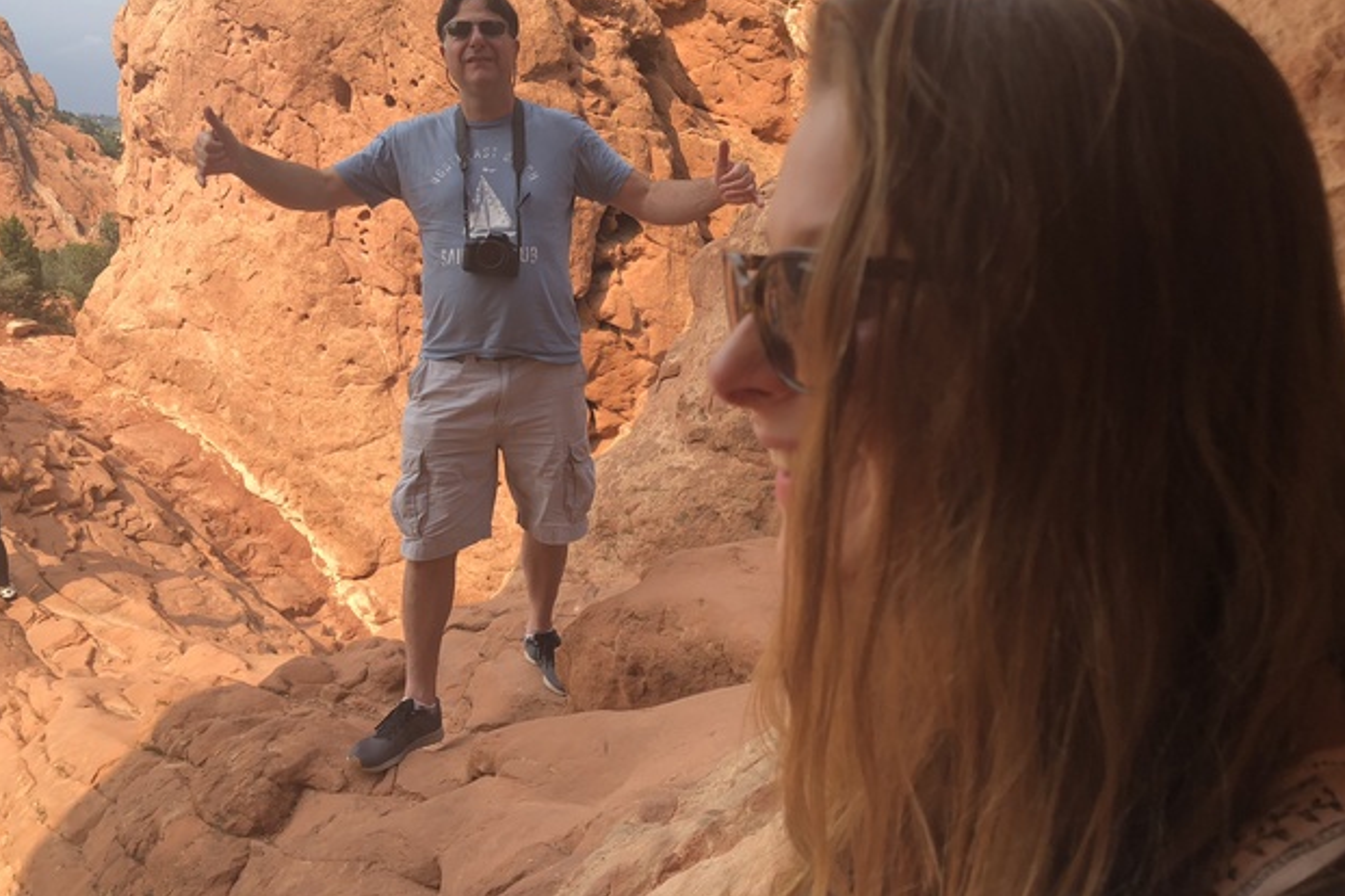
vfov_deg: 43.5
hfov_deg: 61.9
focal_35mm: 30
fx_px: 1121
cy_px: 394
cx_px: 674
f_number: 1.8
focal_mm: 3.99
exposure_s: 1/873
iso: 20
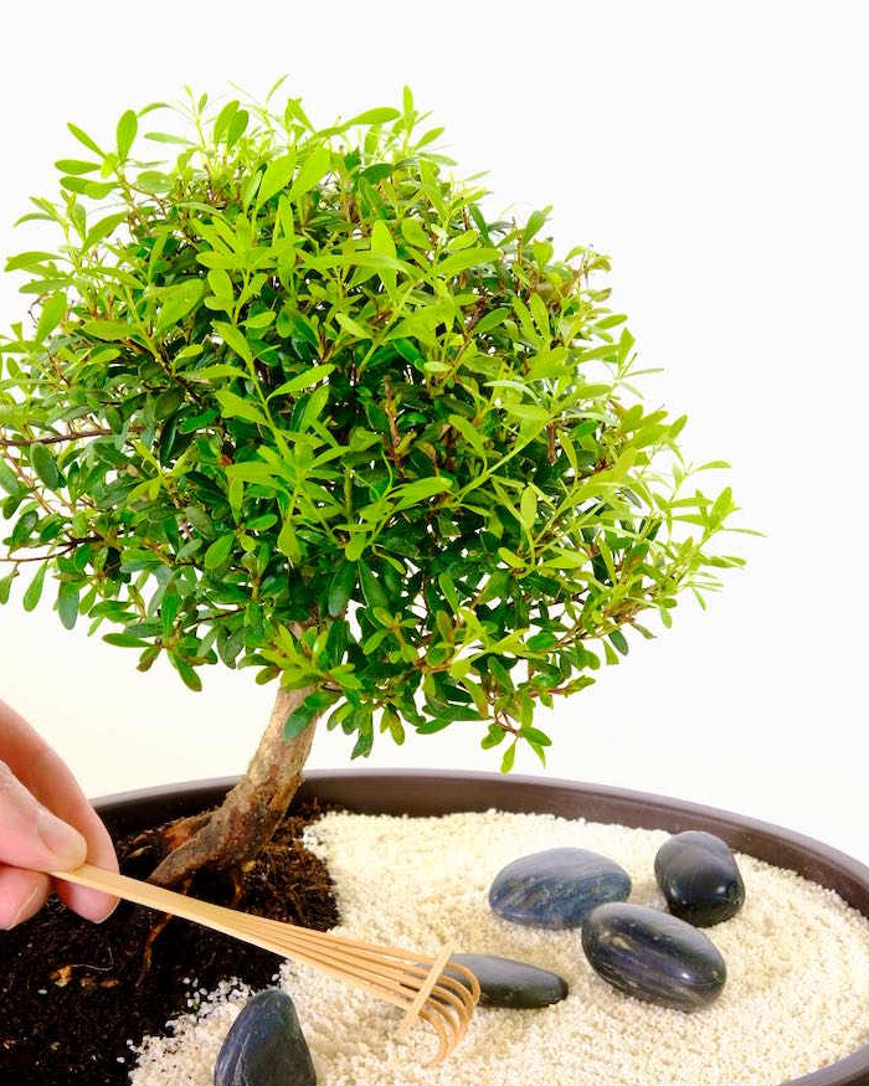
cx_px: 398
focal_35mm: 114
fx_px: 3665
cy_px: 587
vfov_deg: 16.9
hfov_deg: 13.5
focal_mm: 55
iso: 1000
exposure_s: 1/15
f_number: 11
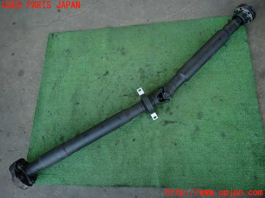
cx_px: 132
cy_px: 99
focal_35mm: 25
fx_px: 191
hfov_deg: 69.4
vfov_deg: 54.9
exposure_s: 1/80
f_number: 2
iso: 100
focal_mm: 4.5
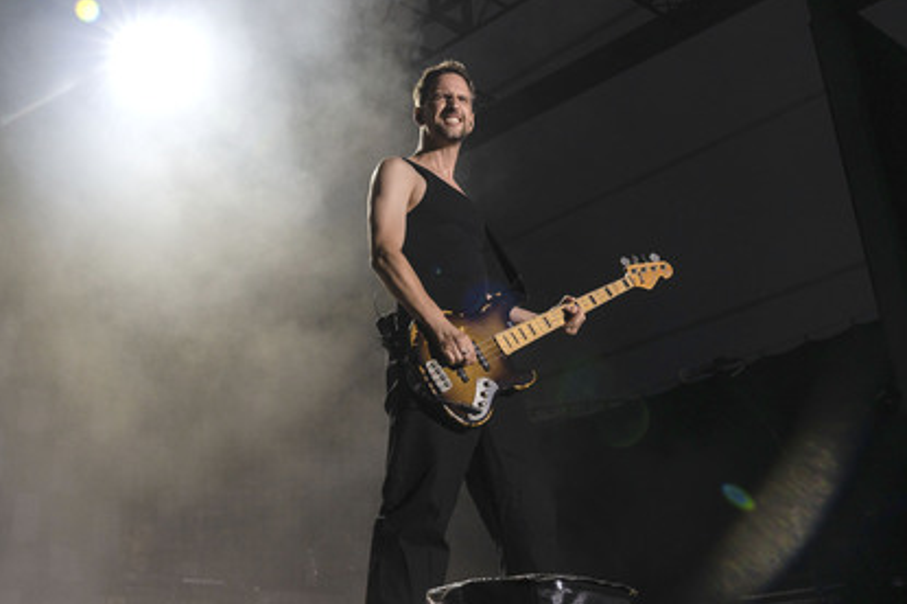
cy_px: 284
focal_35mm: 38
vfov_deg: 35.0
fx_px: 957
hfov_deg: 50.7
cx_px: 475
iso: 2000
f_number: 8
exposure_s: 1/320
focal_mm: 35
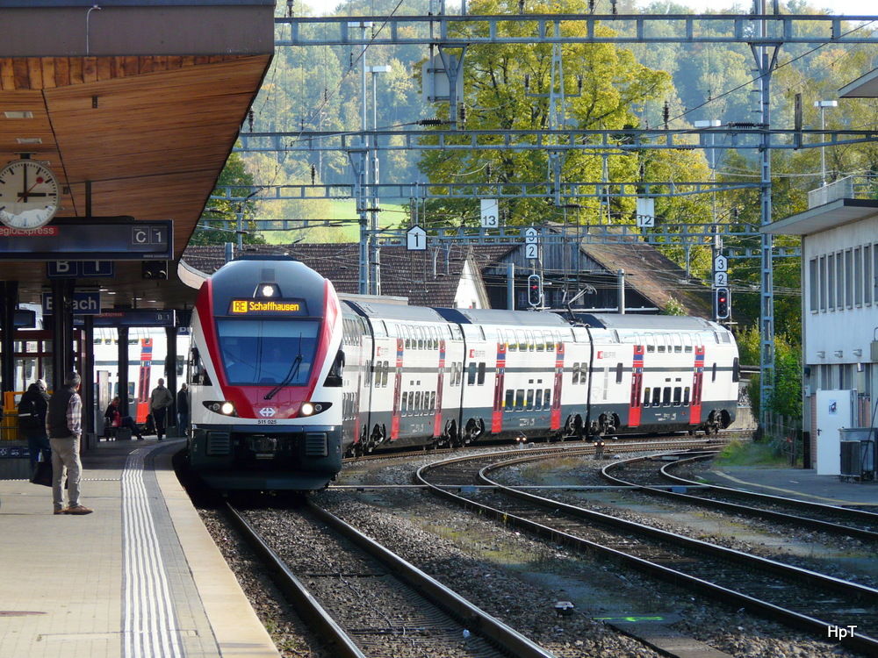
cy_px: 329
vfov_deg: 5.5
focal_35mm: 270
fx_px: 6848
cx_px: 439
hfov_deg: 7.3
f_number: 4
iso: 100
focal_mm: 44.4
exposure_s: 1/250
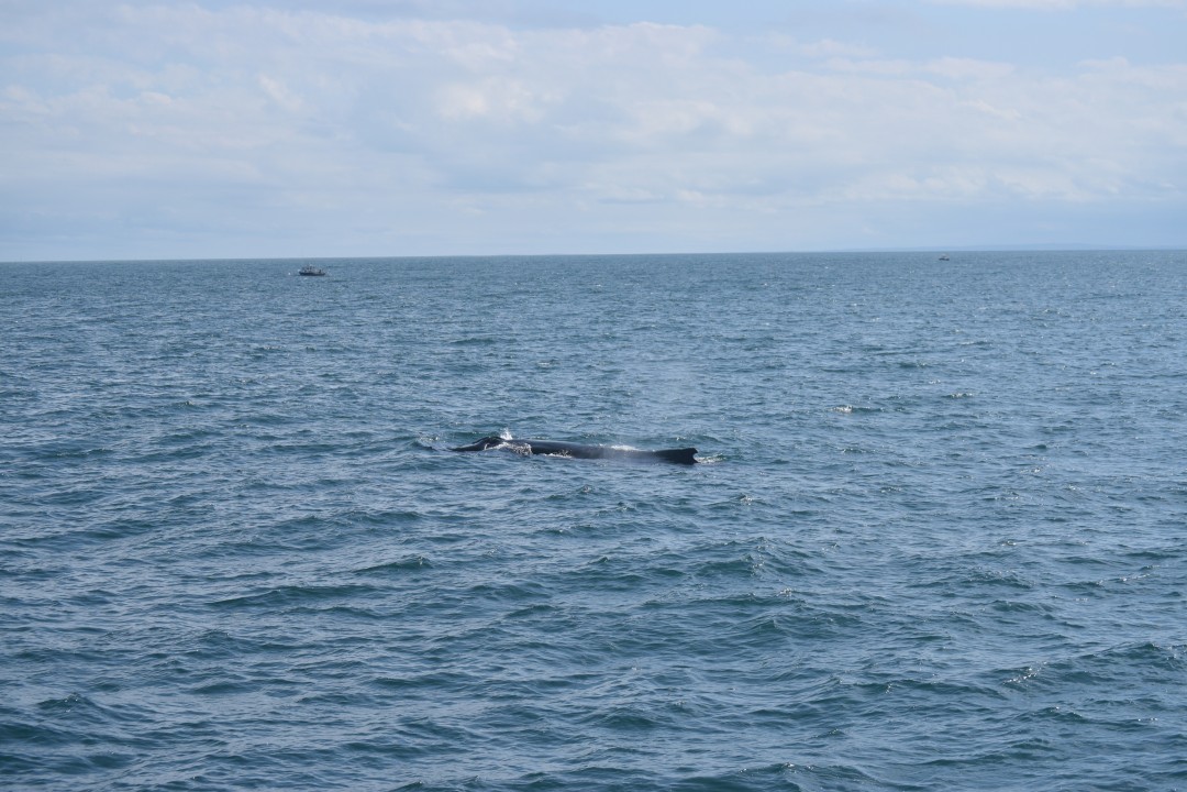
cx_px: 594
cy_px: 396
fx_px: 2720
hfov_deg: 24.6
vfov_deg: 16.6
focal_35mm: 82
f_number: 5.6
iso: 200
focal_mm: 55
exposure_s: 1/1600
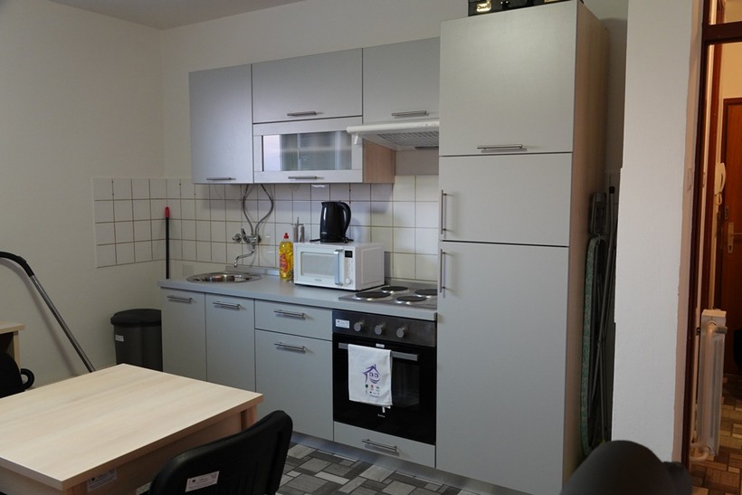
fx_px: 598
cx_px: 371
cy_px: 248
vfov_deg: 45.0
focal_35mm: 29
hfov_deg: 63.6
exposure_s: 1/30
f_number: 2.8
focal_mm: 10.59
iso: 640
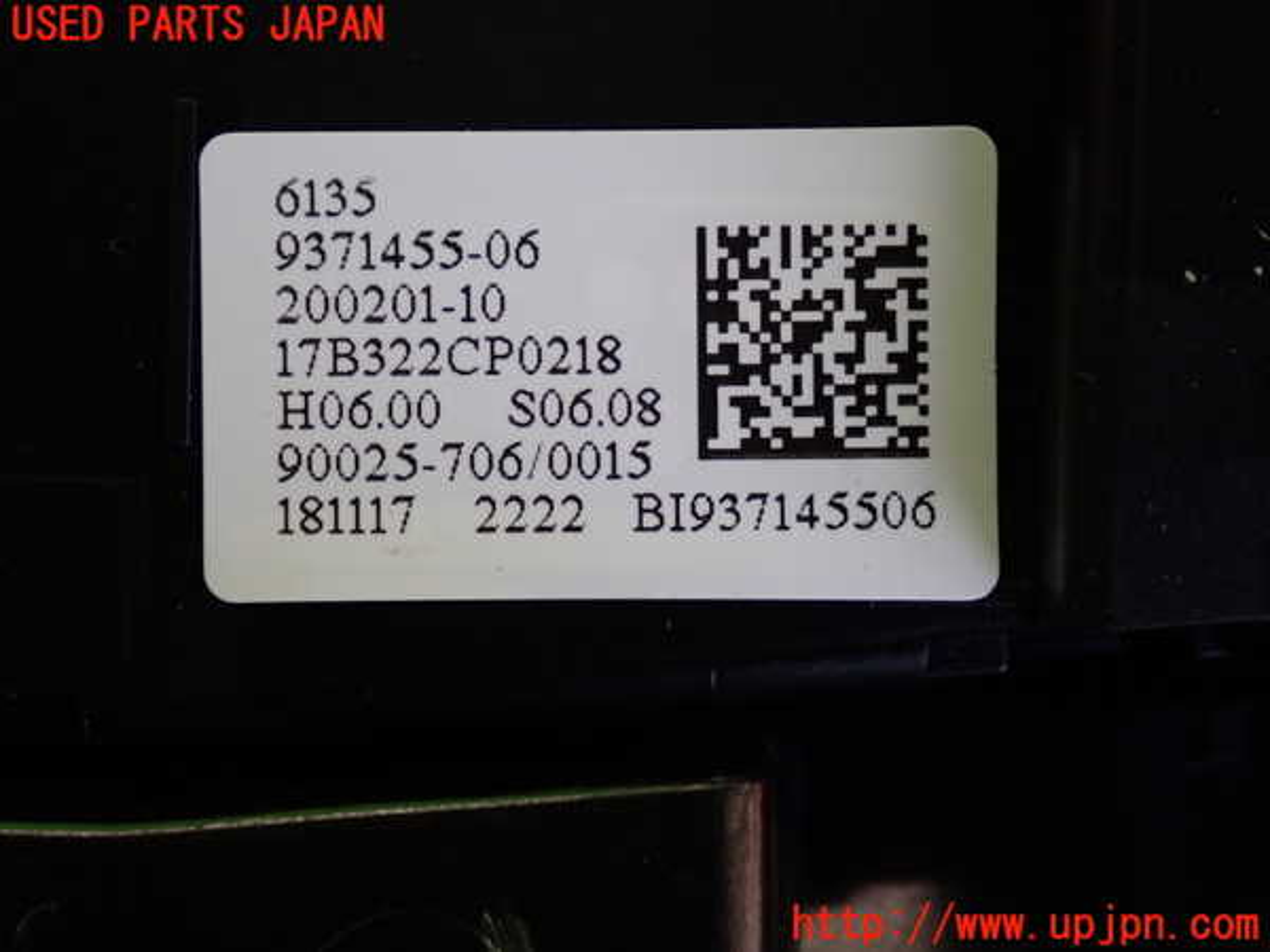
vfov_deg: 19.1
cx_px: 635
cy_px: 476
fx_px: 2825
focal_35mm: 77
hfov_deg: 25.3
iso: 250
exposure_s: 1/80
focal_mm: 13.65
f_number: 4.1
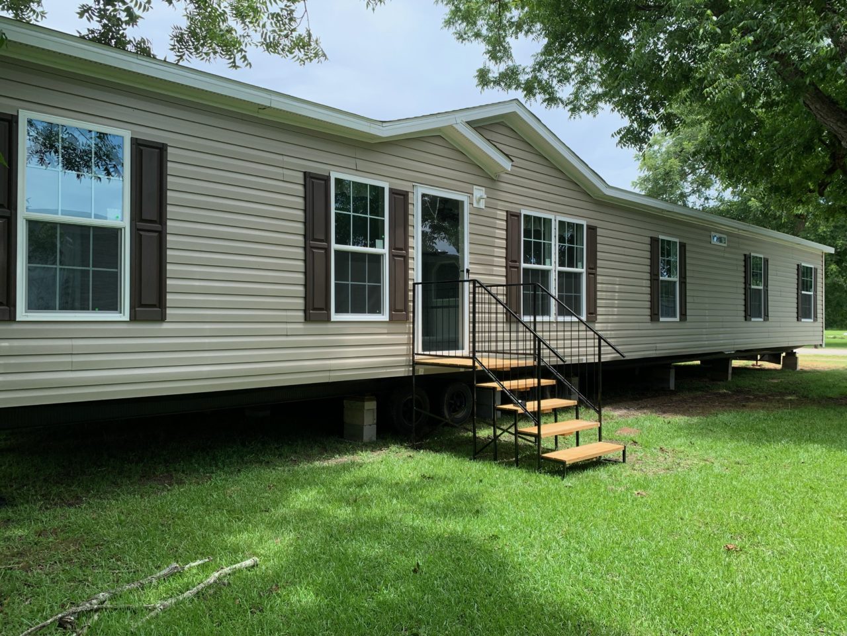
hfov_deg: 67.3
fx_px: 636
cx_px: 424
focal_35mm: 26
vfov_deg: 53.1
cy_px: 318
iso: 25
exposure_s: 1/765
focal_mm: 4.25
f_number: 1.8
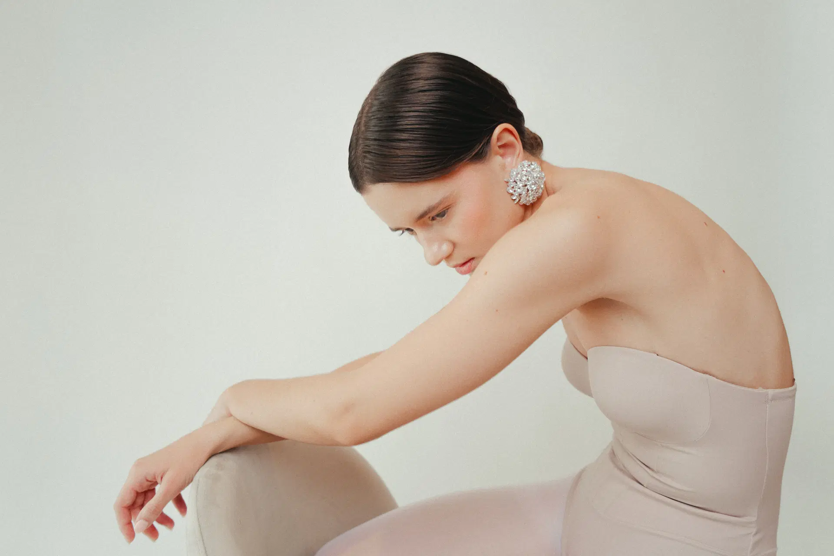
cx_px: 417
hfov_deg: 69.4
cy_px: 278
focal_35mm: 26
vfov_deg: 49.6
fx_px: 602
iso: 50
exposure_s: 1/25
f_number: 4
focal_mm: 26
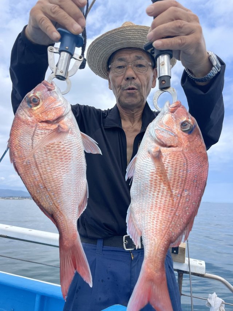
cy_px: 156
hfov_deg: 53.0
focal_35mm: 26
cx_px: 116
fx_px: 233
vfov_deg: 67.3
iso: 32
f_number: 1.6
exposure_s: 1/2132
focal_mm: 4.2
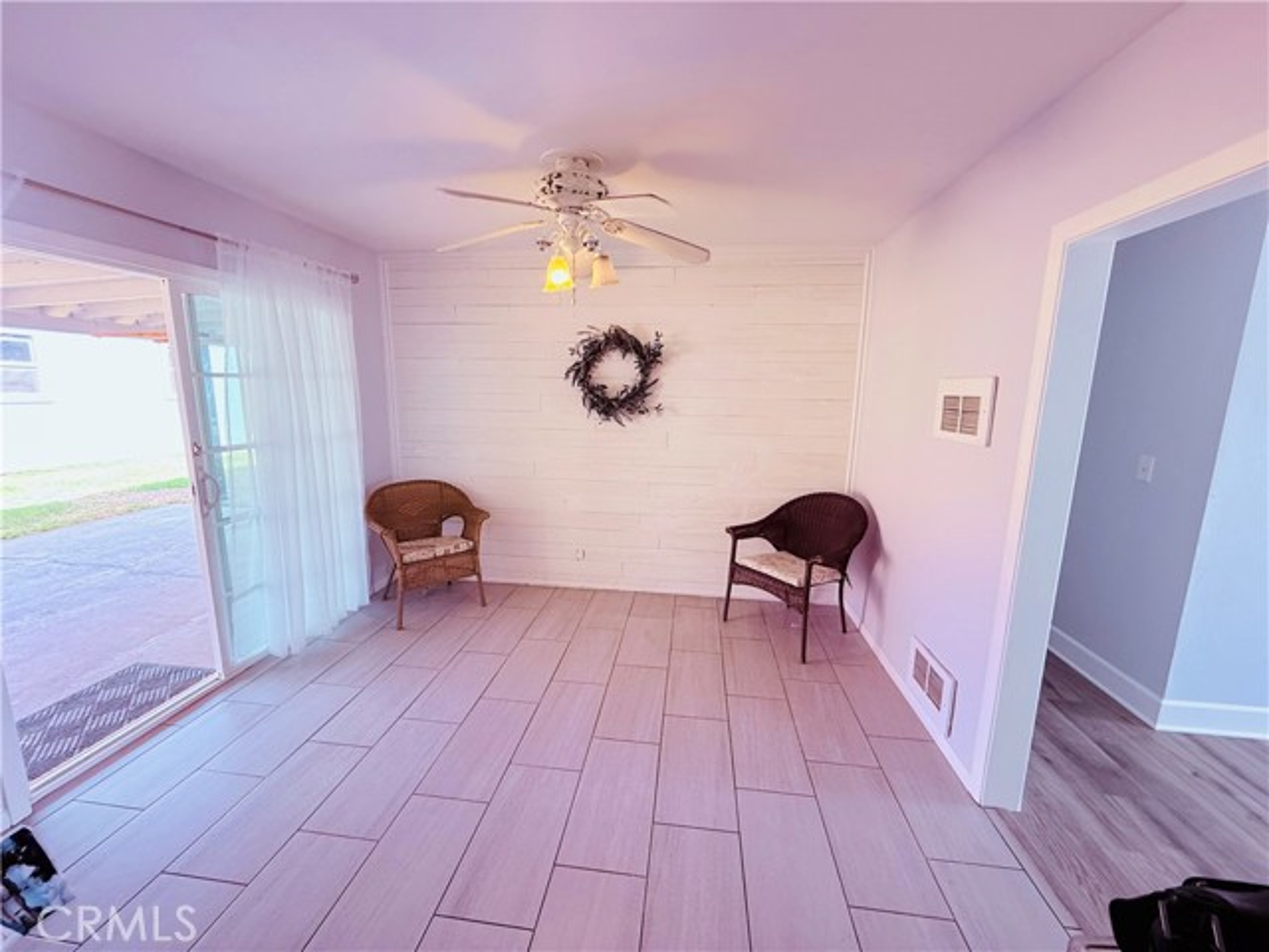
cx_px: 634
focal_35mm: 14
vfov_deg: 85.7
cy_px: 476
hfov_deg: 102.1
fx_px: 513
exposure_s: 1/120
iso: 160
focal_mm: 2.22
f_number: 2.2
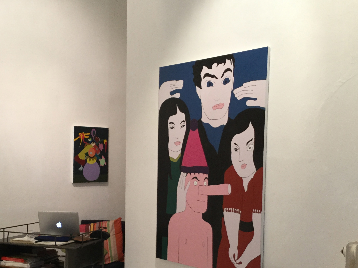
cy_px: 189
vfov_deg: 27.8
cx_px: 153
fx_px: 538
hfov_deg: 36.8
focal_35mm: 52
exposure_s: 1/33
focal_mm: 3.3
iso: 100
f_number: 2.4
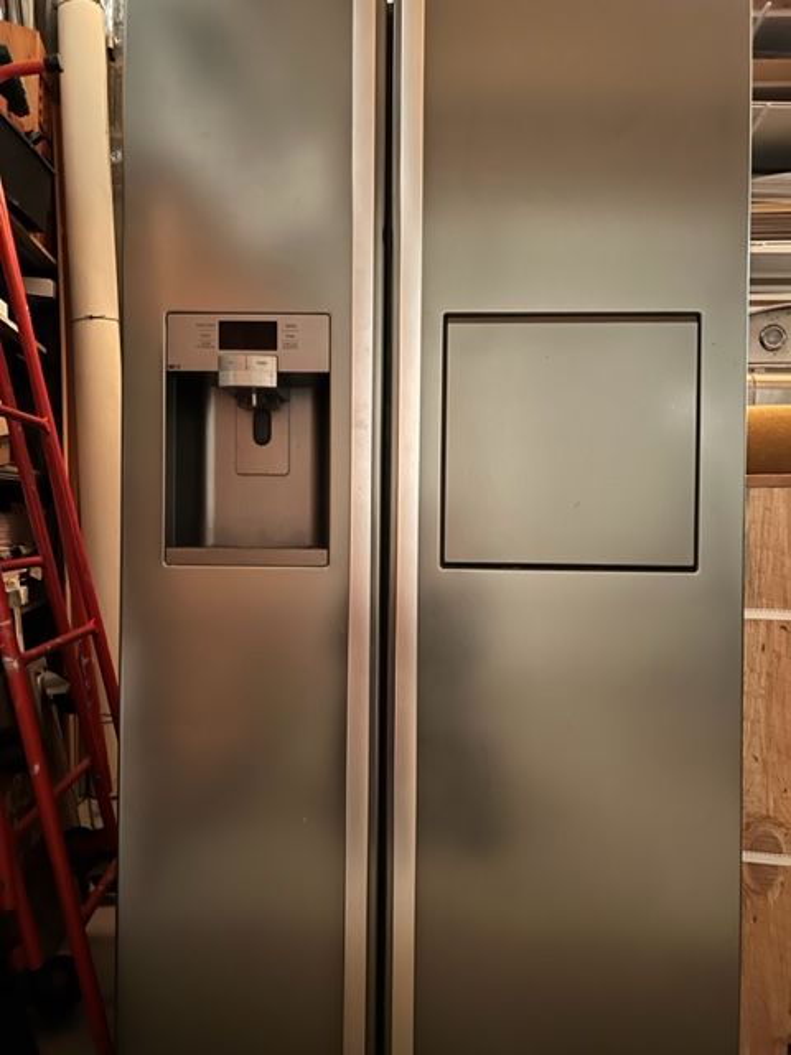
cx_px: 396
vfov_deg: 67.3
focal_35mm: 26
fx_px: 792
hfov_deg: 53.1
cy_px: 528
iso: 640
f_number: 1.5
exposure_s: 1/9
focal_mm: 5.7
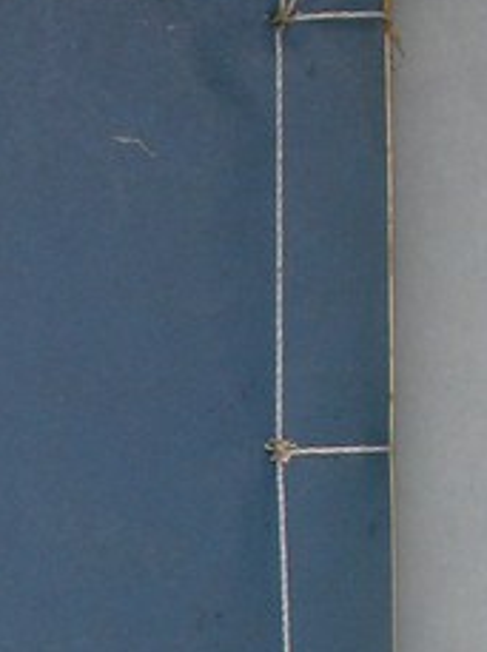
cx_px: -191
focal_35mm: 154
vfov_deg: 12.6
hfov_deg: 9.4
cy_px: 732
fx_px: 2897
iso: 100
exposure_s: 1/61
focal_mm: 11.5
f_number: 3
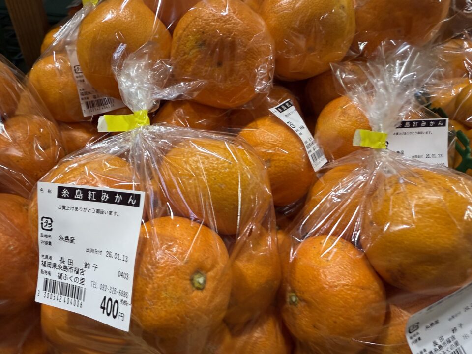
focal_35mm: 24
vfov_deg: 56.8
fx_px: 327
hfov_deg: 71.6
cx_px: 236
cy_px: 177
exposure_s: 1/60
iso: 200
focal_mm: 2.22
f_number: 2.2
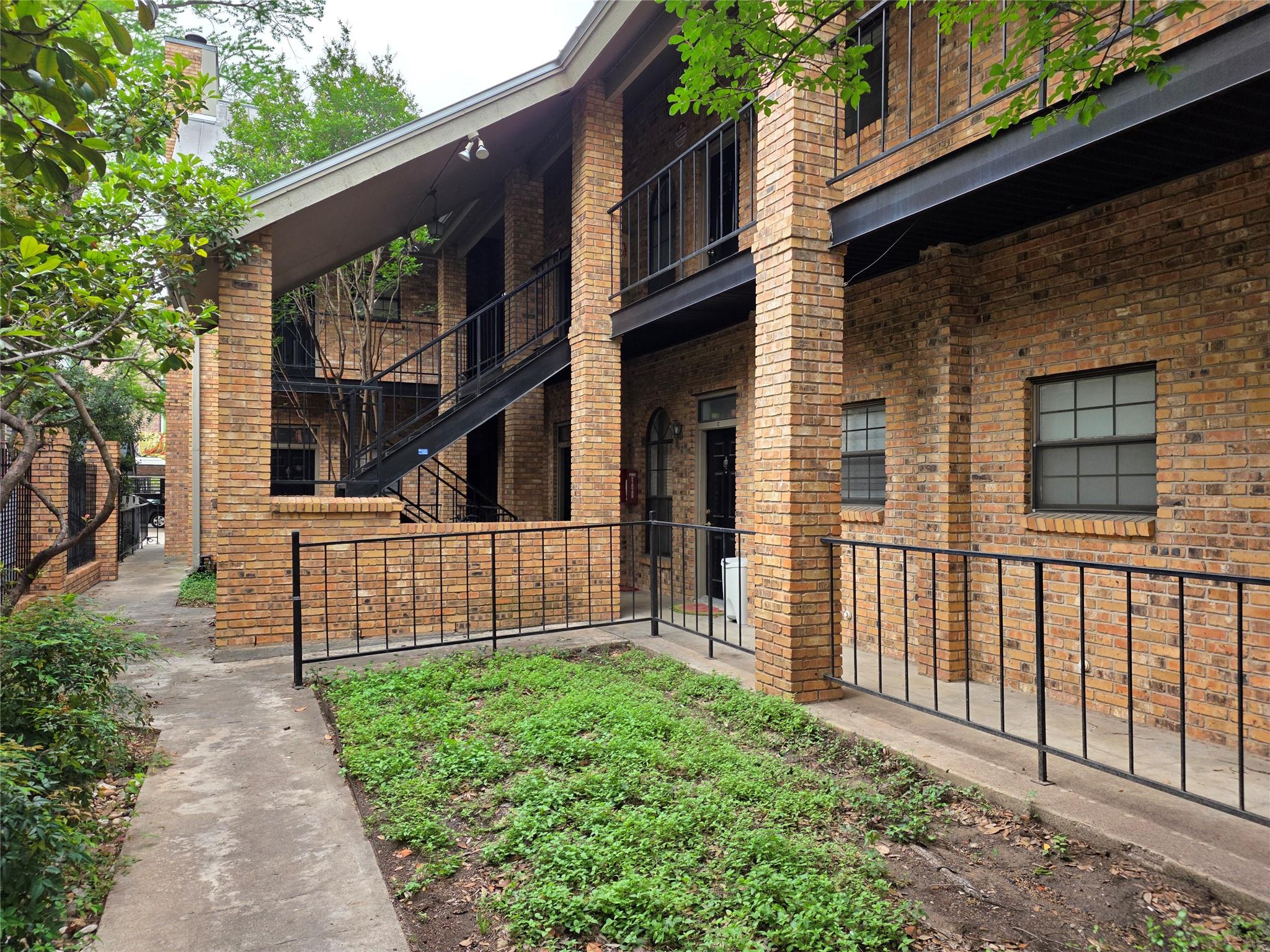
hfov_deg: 73.9
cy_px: 476
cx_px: 635
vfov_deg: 58.9
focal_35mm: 23
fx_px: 844
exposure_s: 1/180
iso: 100
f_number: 1.7
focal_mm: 6.25
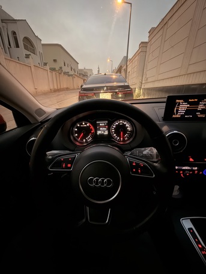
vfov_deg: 102.0
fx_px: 111
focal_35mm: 14
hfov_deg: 85.7
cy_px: 137
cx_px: 103
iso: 6400
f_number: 2.2
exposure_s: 1/18
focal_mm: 2.22
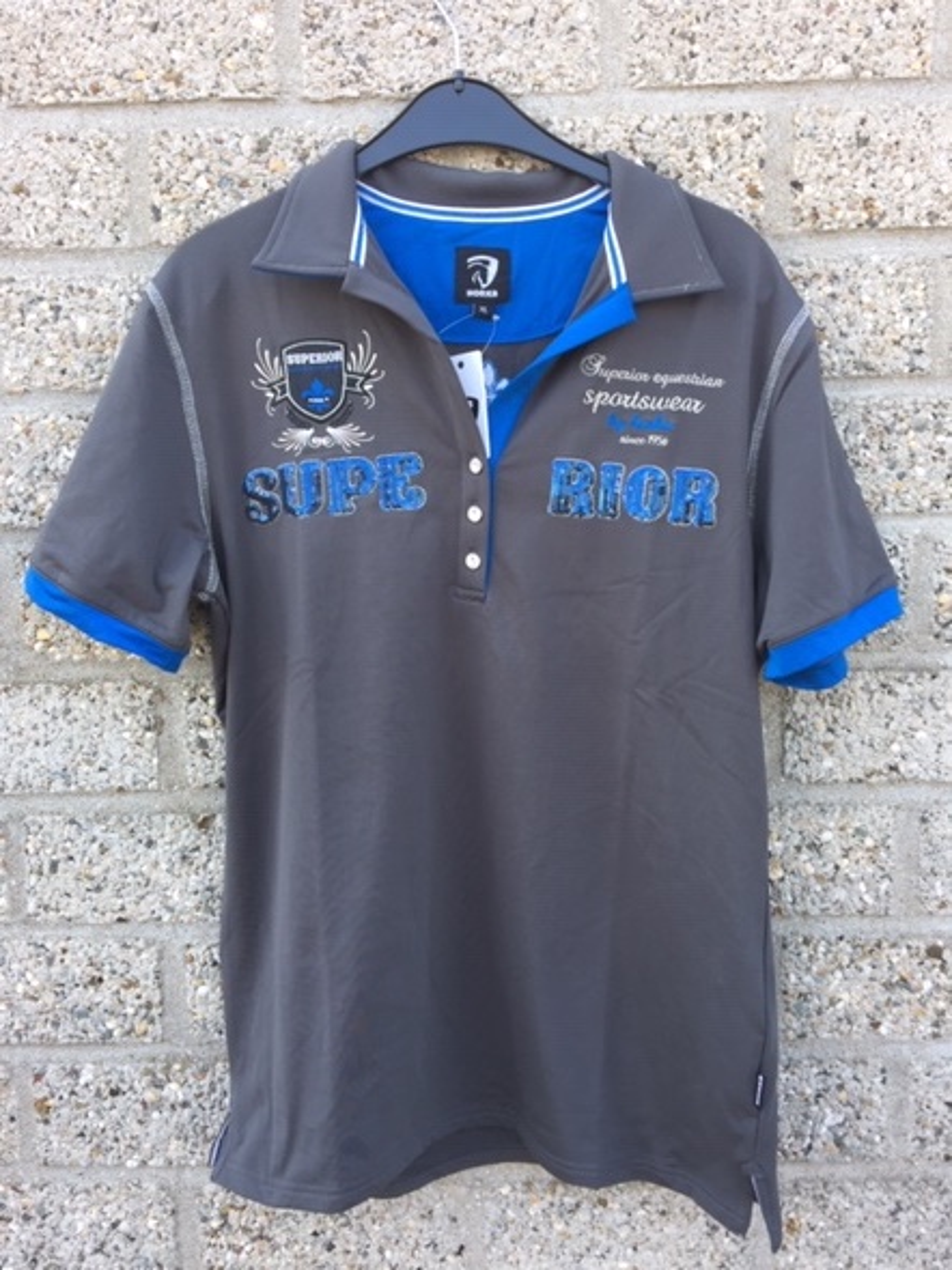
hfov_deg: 48.2
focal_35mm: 29
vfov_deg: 61.7
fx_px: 1064
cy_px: 635
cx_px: 476
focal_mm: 4.15
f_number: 2.2
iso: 32
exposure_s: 1/118
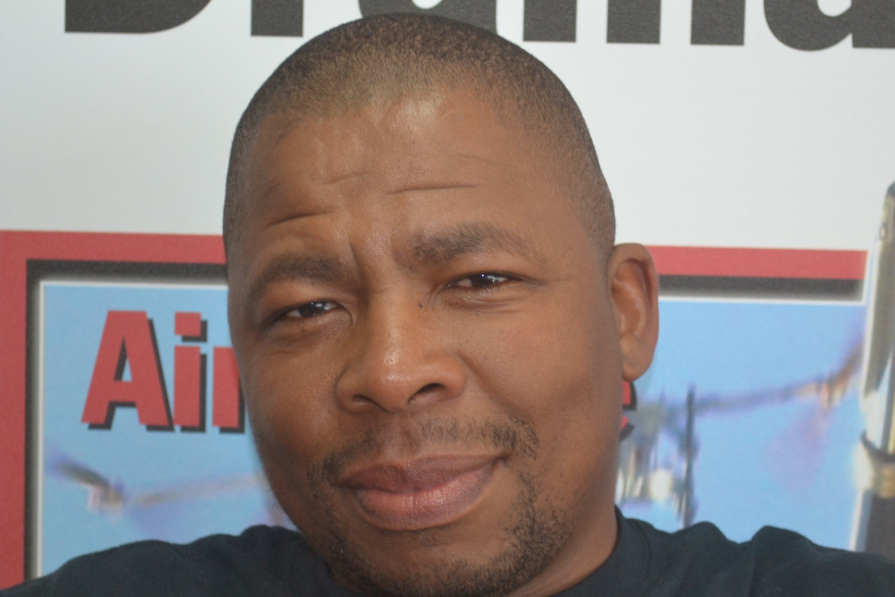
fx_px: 2486
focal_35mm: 100
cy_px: 365
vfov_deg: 13.7
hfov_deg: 20.4
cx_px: 440
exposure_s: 1/30
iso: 560
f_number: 5.3
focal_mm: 46
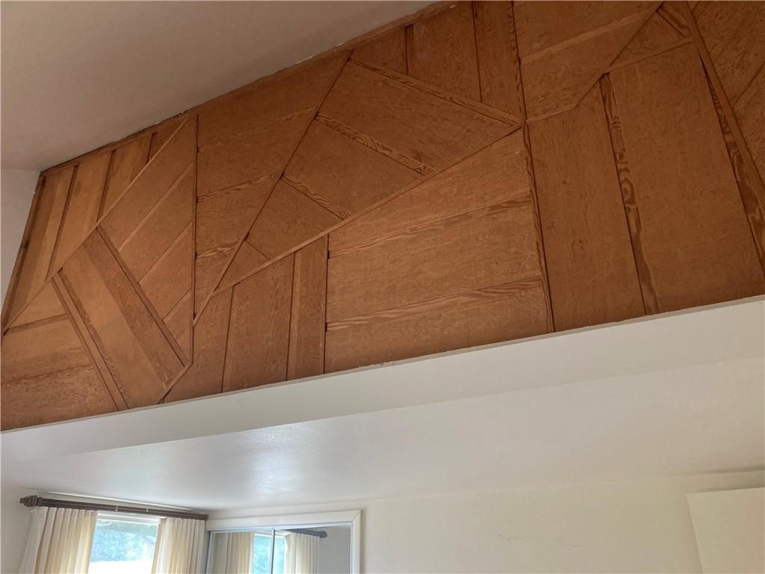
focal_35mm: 28
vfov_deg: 49.7
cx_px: 382
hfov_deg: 63.4
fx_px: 619
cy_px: 287
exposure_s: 1/60
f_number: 1.8
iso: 200
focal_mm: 3.99
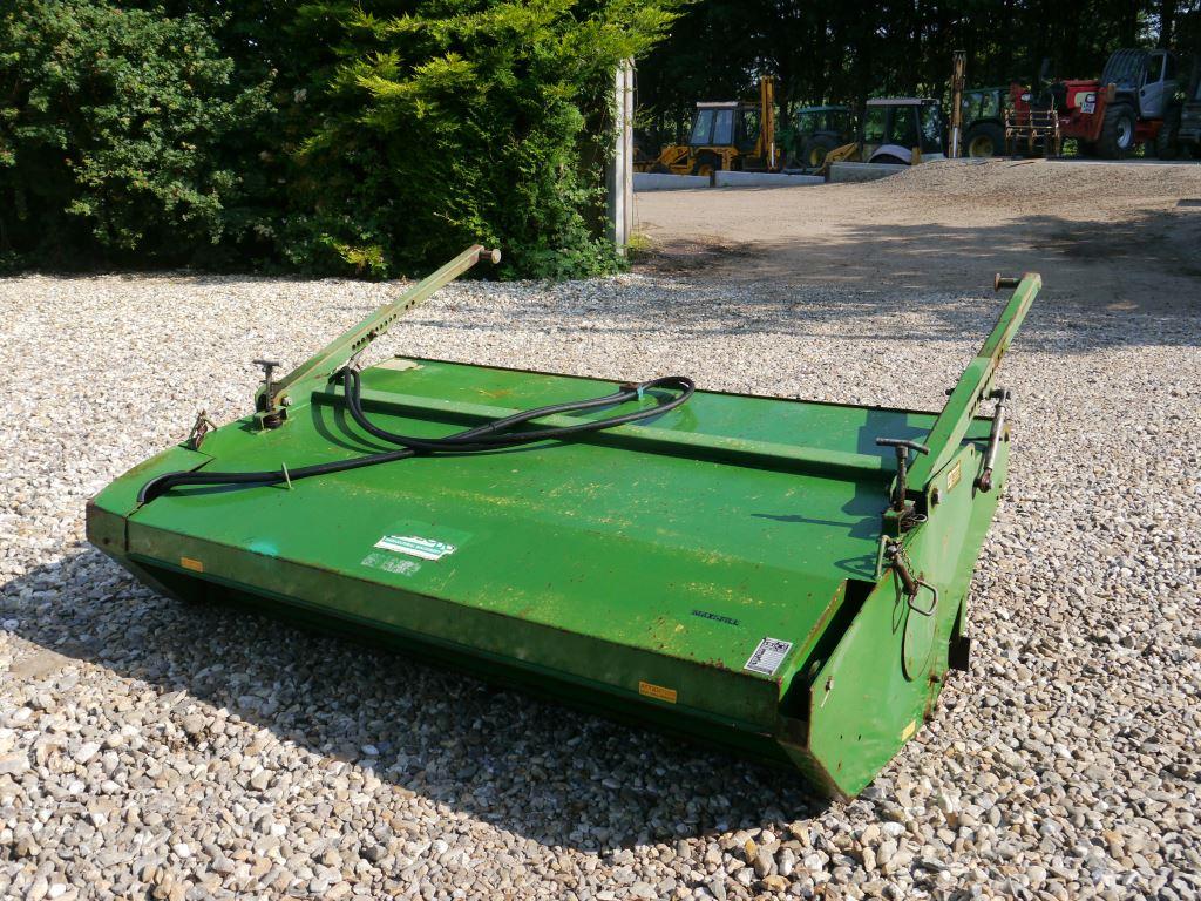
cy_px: 450
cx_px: 600
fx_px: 1180
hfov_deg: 54.0
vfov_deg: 41.8
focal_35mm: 34
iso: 160
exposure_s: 1/320
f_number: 7.1
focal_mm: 17
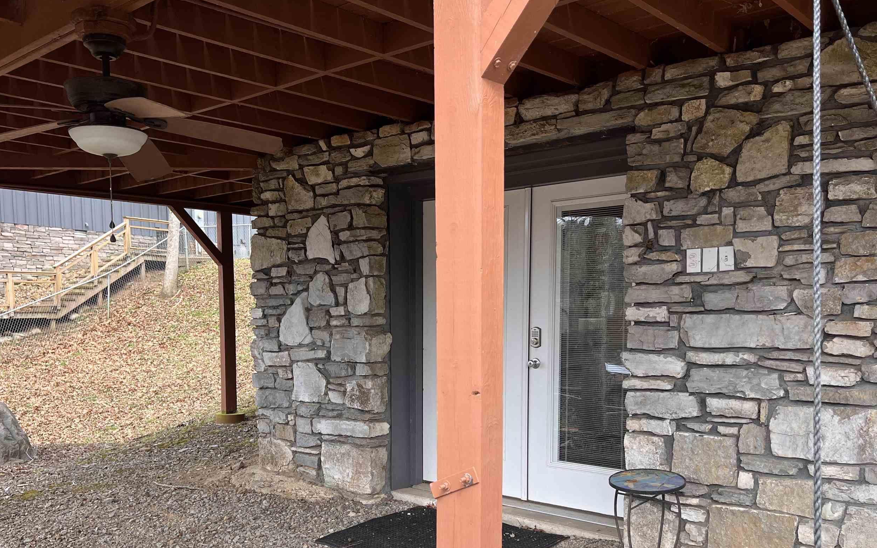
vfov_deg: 36.8
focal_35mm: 34
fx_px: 813
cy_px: 375
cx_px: 433
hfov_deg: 56.7
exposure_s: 1/604
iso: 50
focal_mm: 5.7
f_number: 1.5
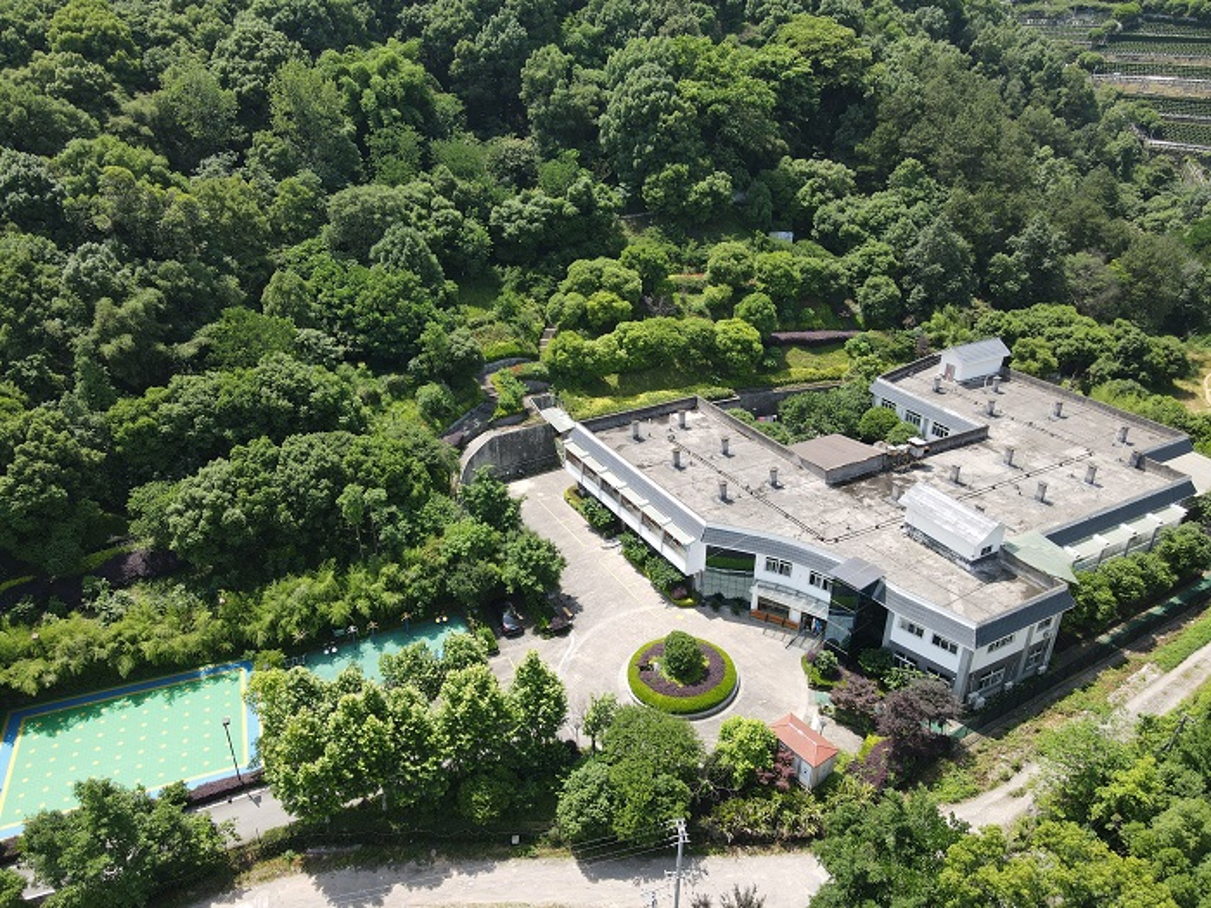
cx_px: 606
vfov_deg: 56.8
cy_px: 454
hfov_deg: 71.6
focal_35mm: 24
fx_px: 840
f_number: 2.8
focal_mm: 4.5
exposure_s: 1/250
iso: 100
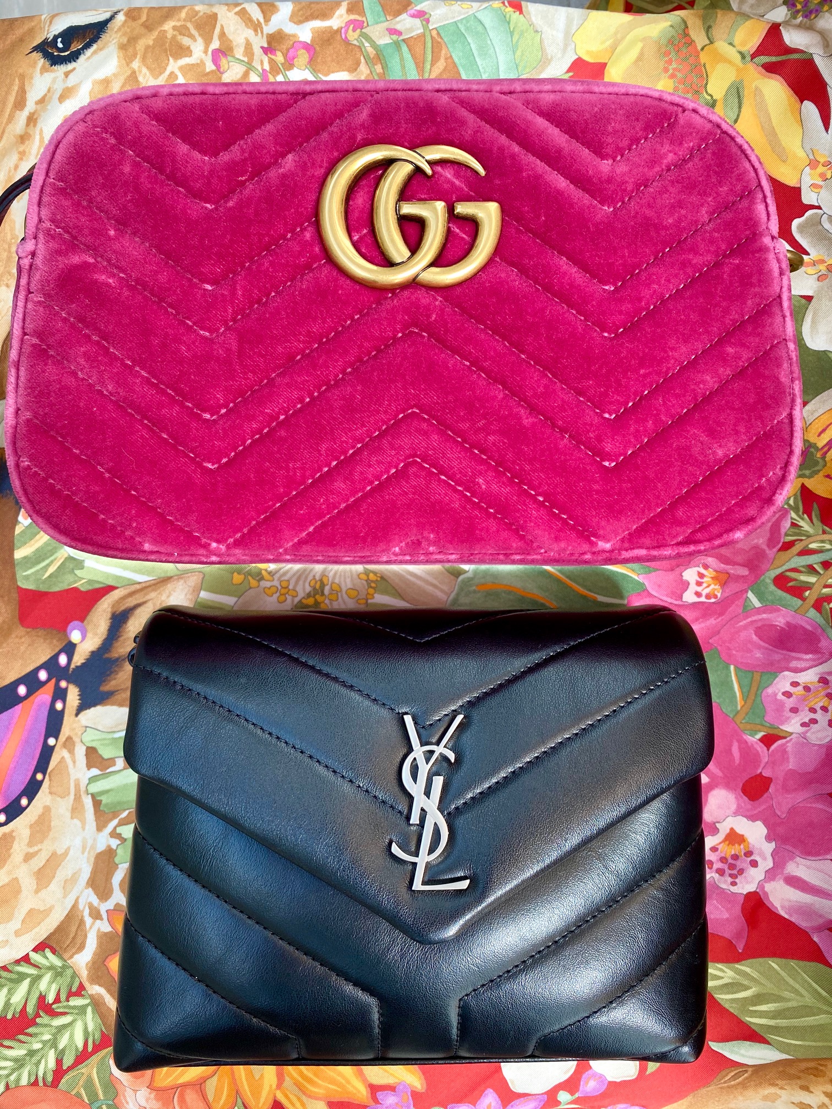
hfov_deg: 53.1
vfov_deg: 67.3
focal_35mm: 26
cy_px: 554
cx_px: 416
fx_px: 833
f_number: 1.8
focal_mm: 4.25
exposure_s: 1/122
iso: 50
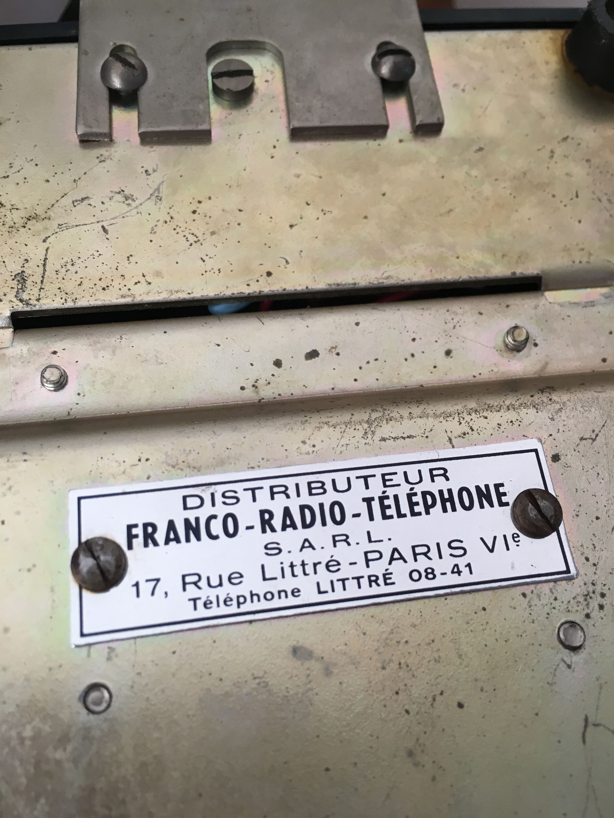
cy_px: 409
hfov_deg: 48.2
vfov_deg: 61.7
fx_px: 686
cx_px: 307
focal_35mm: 29
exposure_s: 1/33
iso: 32
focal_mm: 4.15
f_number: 2.2
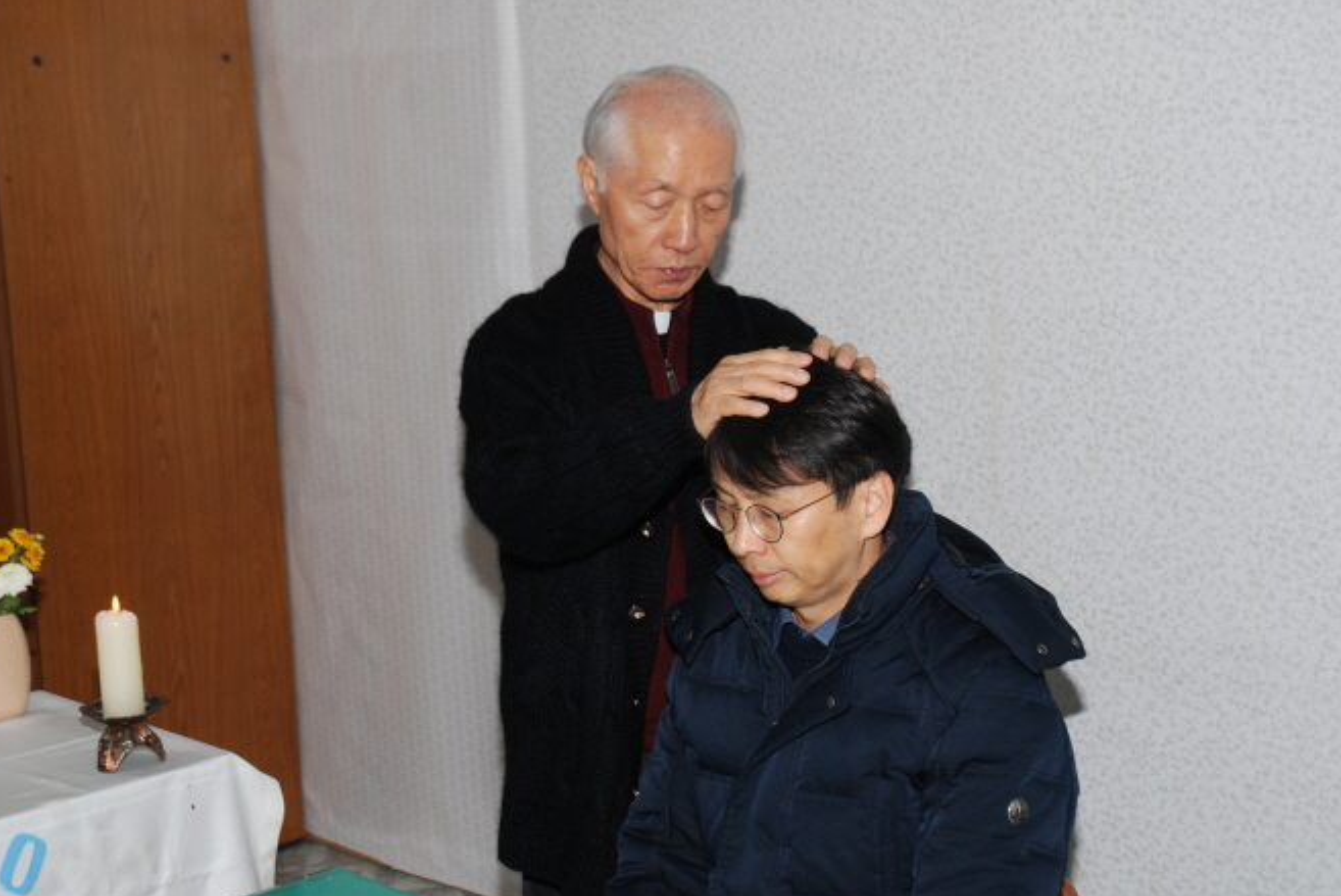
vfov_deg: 23.6
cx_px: 678
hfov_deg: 34.7
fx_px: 2145
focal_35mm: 58
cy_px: 448
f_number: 7.1
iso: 200
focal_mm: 35
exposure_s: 1/60
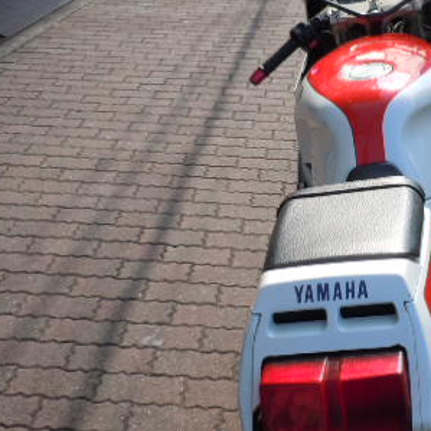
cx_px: 349
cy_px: 163
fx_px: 747
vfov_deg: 32.1
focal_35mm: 53
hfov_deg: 31.3
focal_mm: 5
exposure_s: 1/500
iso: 100
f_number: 3.7
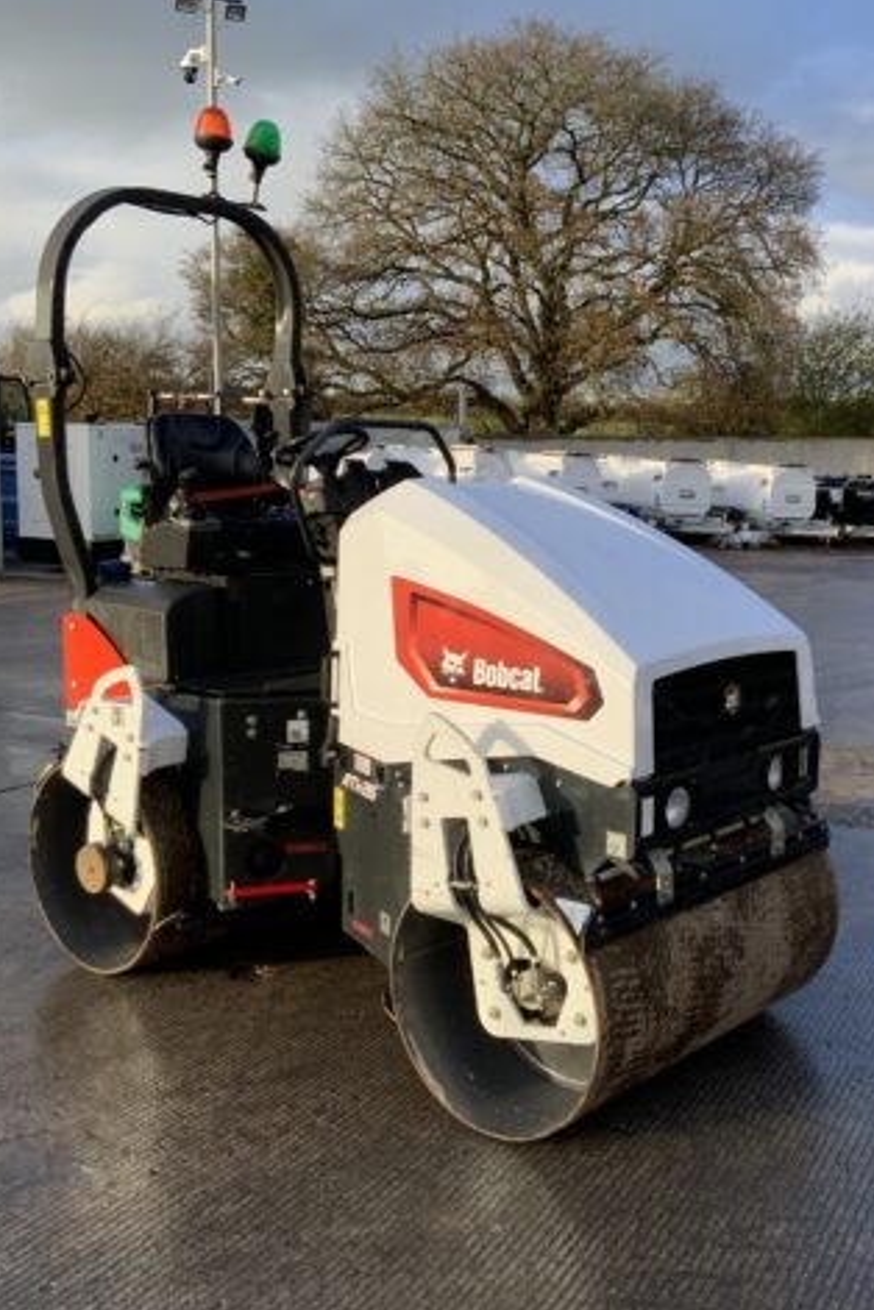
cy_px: 654
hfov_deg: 32.3
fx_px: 1493
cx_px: 607
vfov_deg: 47.4
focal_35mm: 41
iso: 16
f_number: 1.8
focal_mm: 3
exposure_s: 1/391
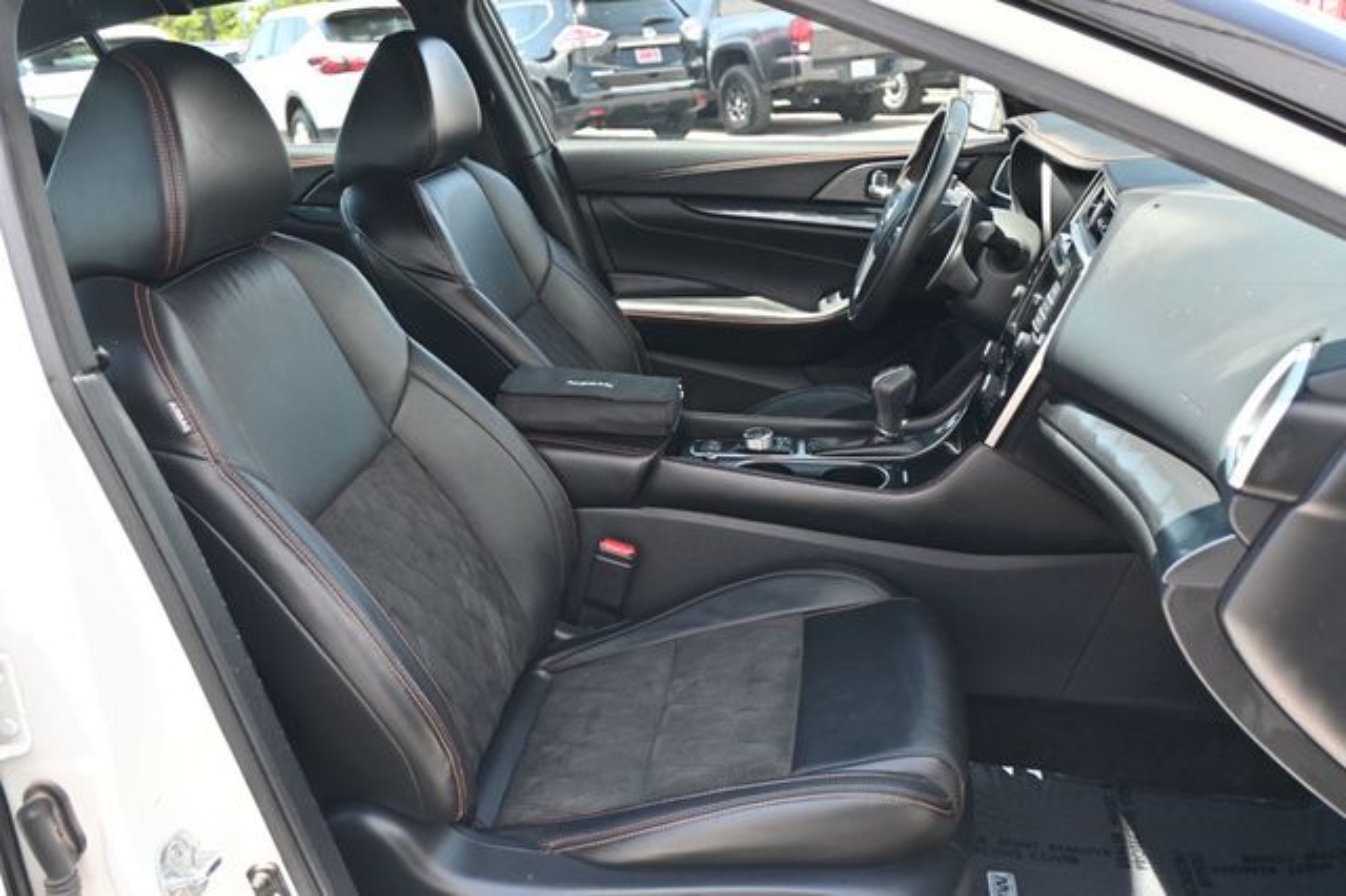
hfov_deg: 59.5
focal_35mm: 32
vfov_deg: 41.7
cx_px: 673
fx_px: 1177
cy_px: 448
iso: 400
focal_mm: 21
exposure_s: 1/200
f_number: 4
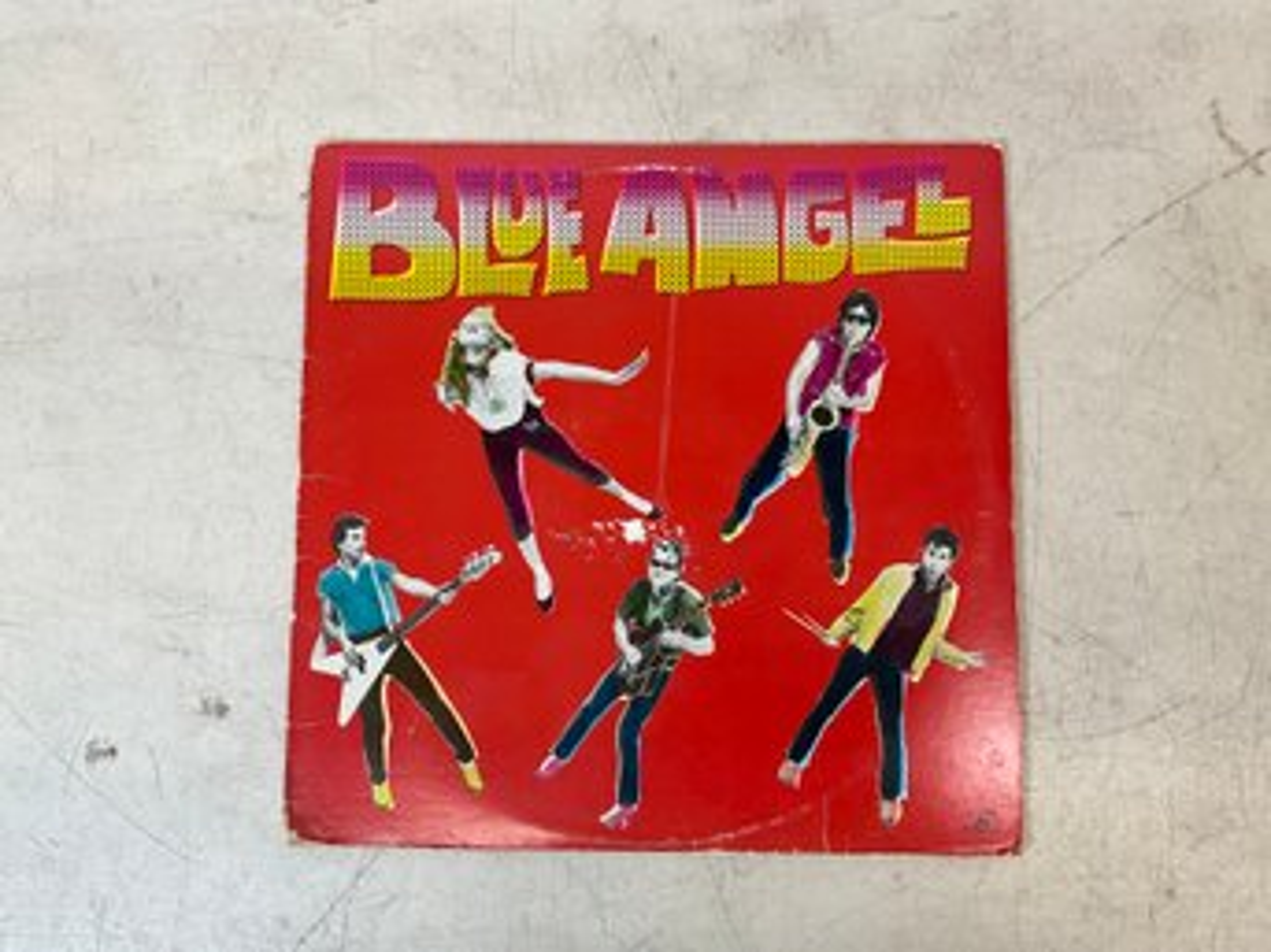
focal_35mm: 29
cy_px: 476
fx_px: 1064
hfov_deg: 61.7
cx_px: 636
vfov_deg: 48.2
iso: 64
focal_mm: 3
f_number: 1.8
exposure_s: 1/120
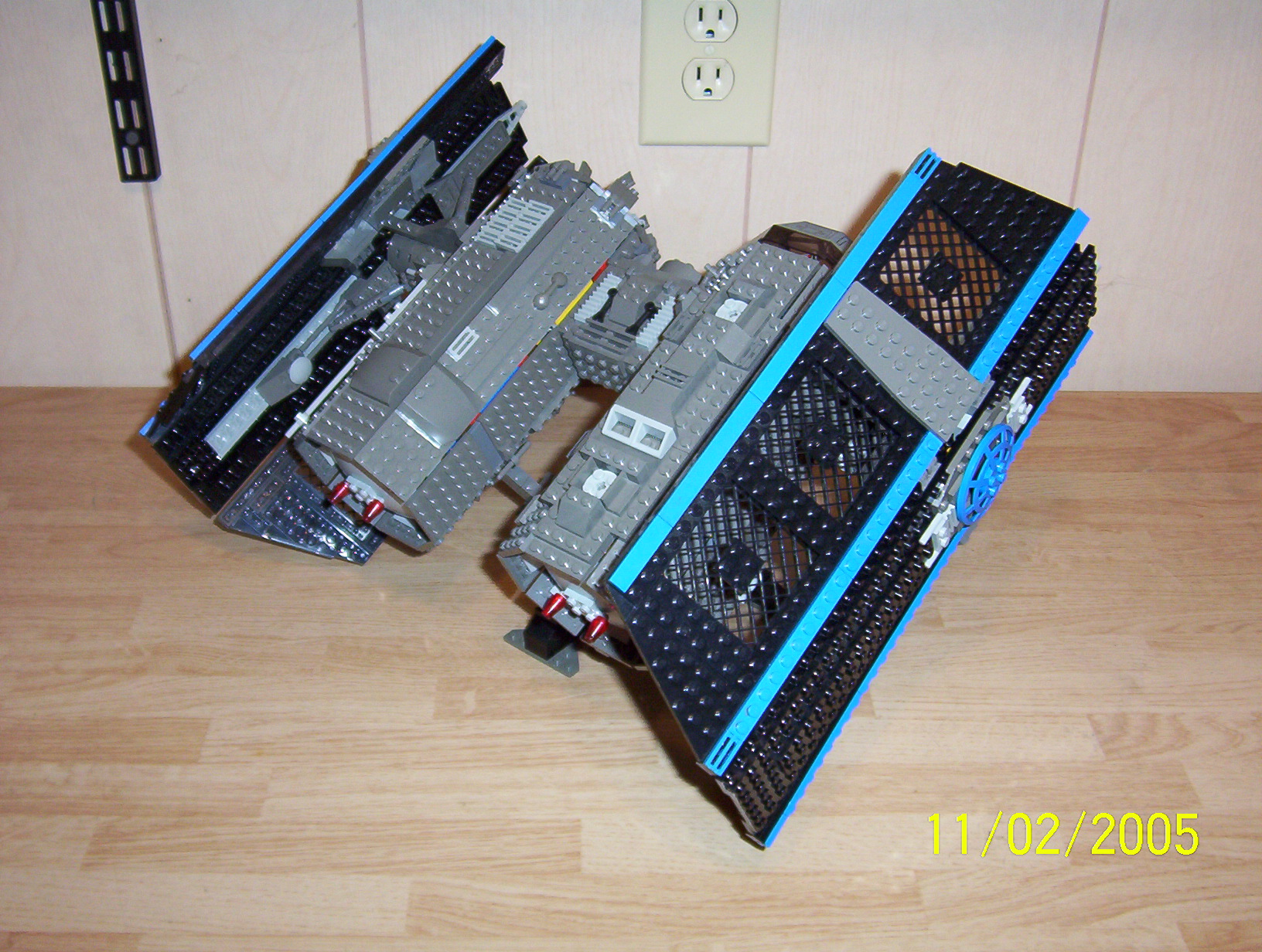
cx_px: 631
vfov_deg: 39.8
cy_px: 476
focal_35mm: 36
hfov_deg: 51.2
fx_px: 1316
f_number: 2.76
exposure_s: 1/30
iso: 140
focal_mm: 5.54
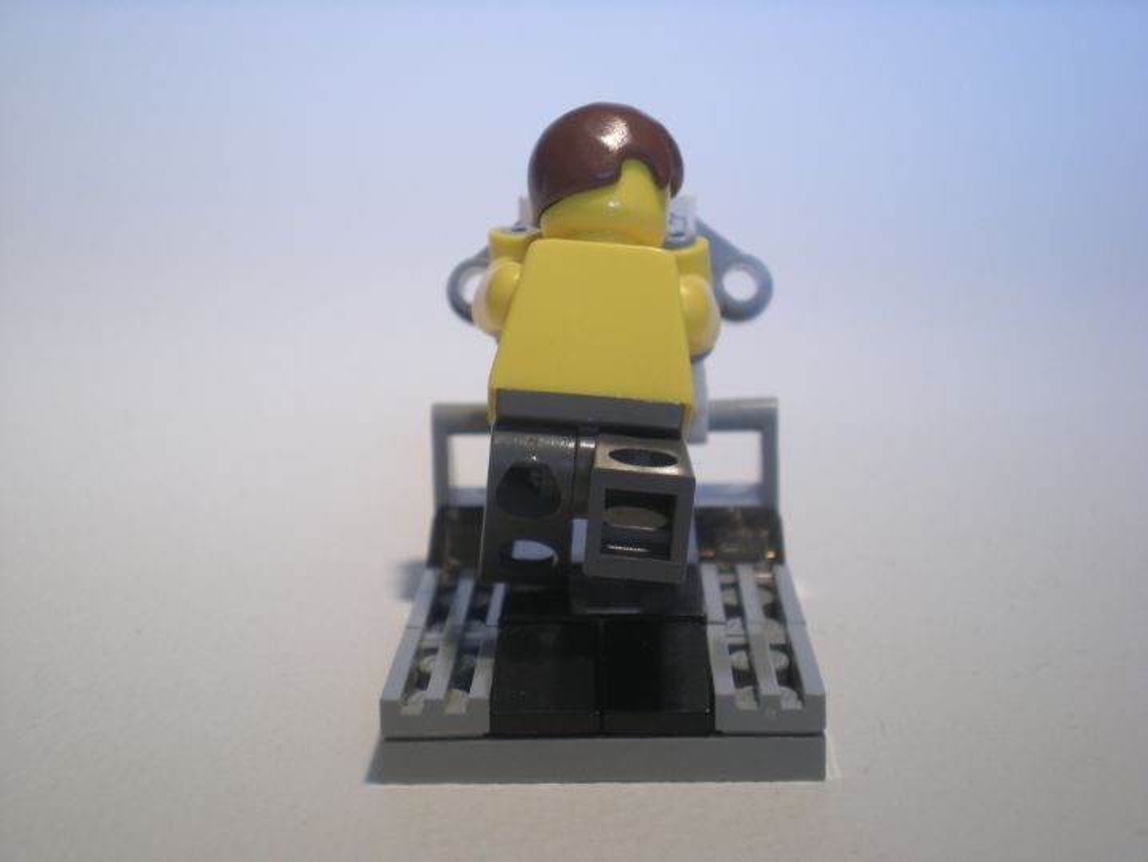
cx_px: 574
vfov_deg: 26.1
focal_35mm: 56
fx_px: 1858
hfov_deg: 34.3
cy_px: 431
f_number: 3.9
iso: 117
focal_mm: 9.3
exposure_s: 1/59.7
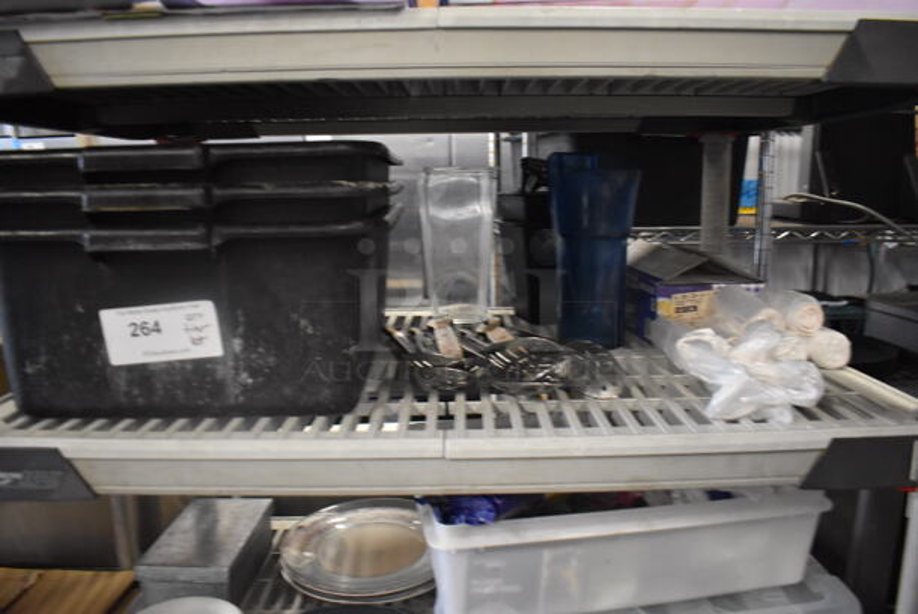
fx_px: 689
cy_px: 307
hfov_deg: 67.3
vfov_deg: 48.0
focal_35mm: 27
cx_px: 459
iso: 3200
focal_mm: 18
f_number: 3.5
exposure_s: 1/125
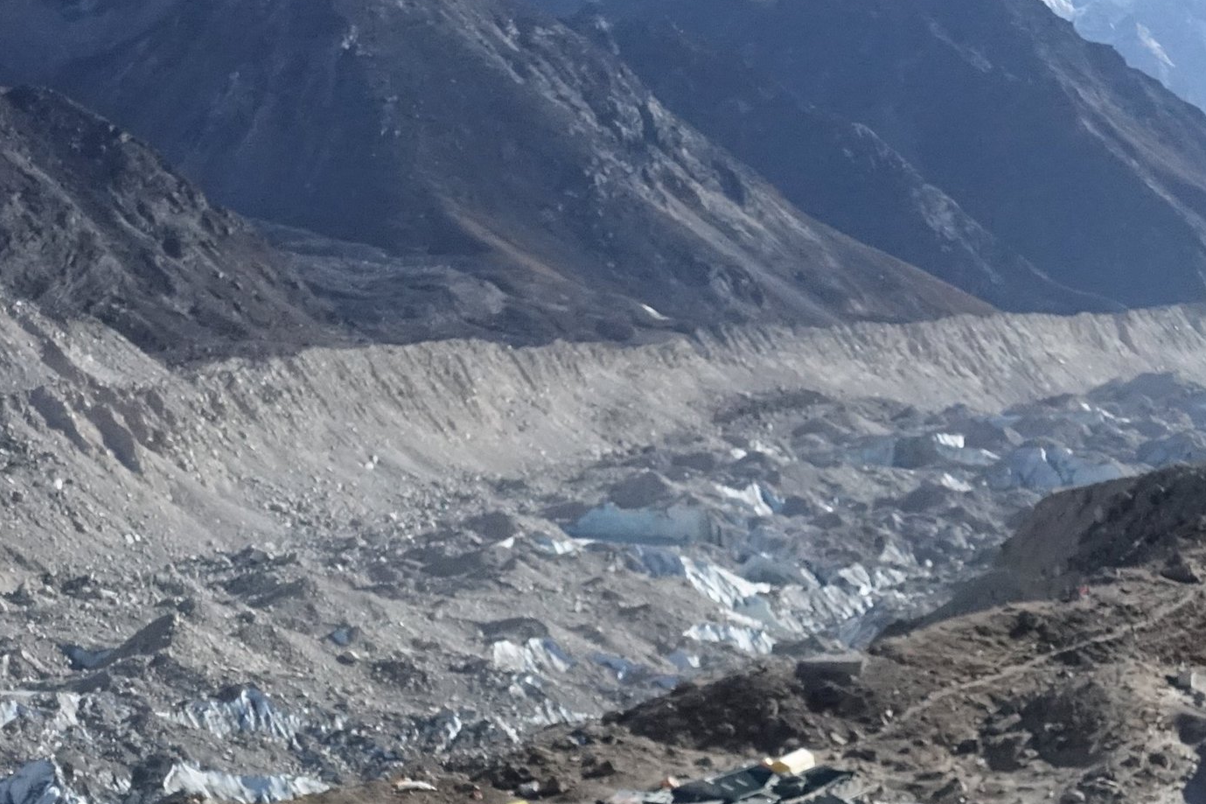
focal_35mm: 98
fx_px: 3282
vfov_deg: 13.9
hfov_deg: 20.8
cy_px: 633
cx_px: 714
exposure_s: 1/800
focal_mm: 13.53
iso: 1600
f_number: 5.6
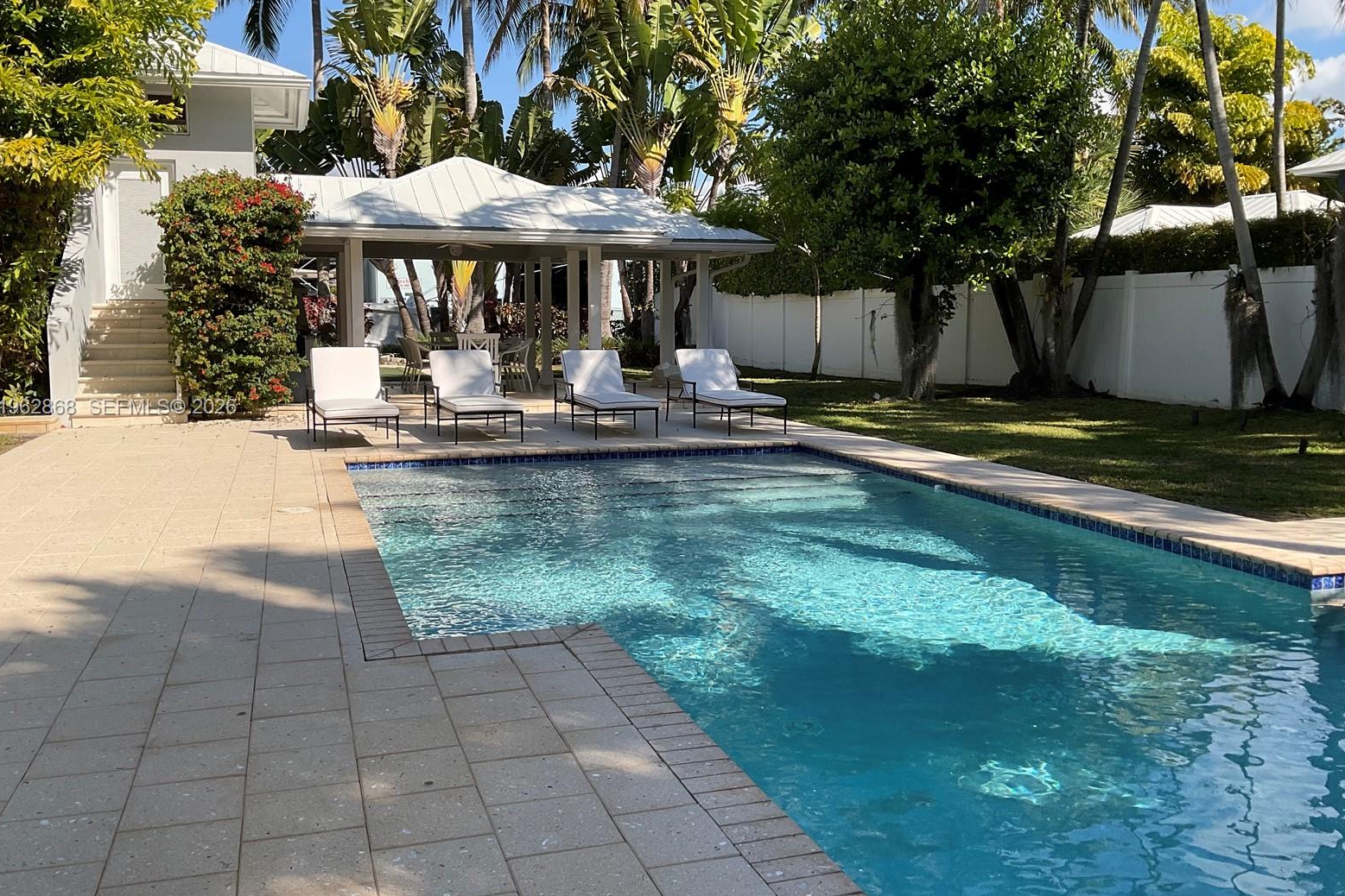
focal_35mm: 31
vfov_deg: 42.3
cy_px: 408
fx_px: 1158
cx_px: 659
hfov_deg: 60.3
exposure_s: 1/1279
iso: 16
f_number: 1.8
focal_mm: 3
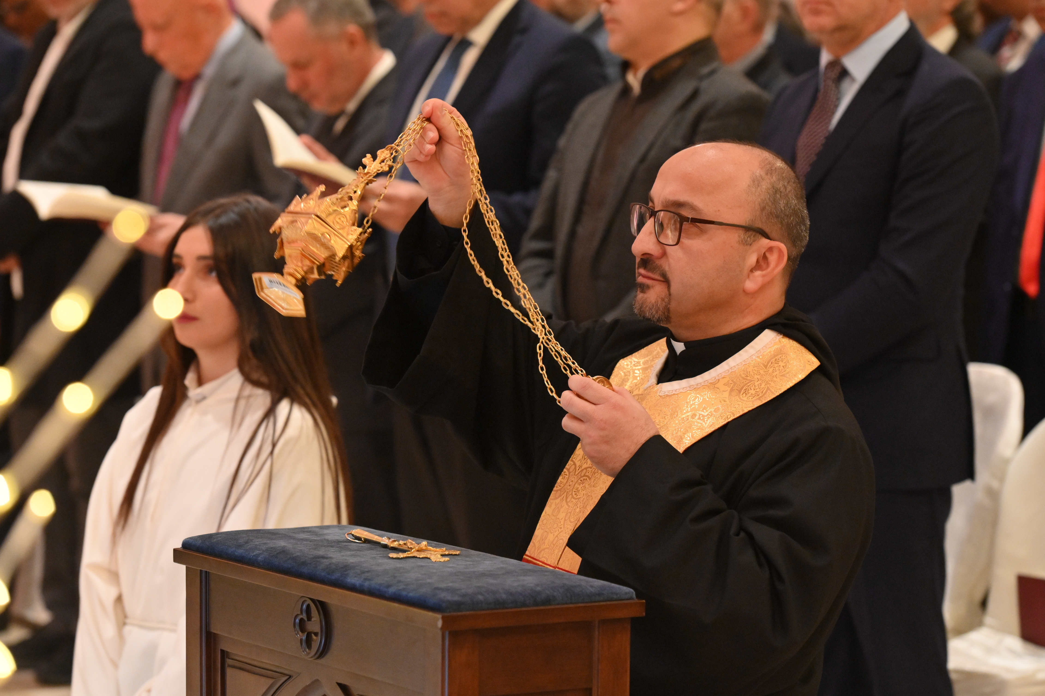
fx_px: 3917
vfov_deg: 10.2
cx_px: 522
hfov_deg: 15.2
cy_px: 348
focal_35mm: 135
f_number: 4.5
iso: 5000
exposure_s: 1/250
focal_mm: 135
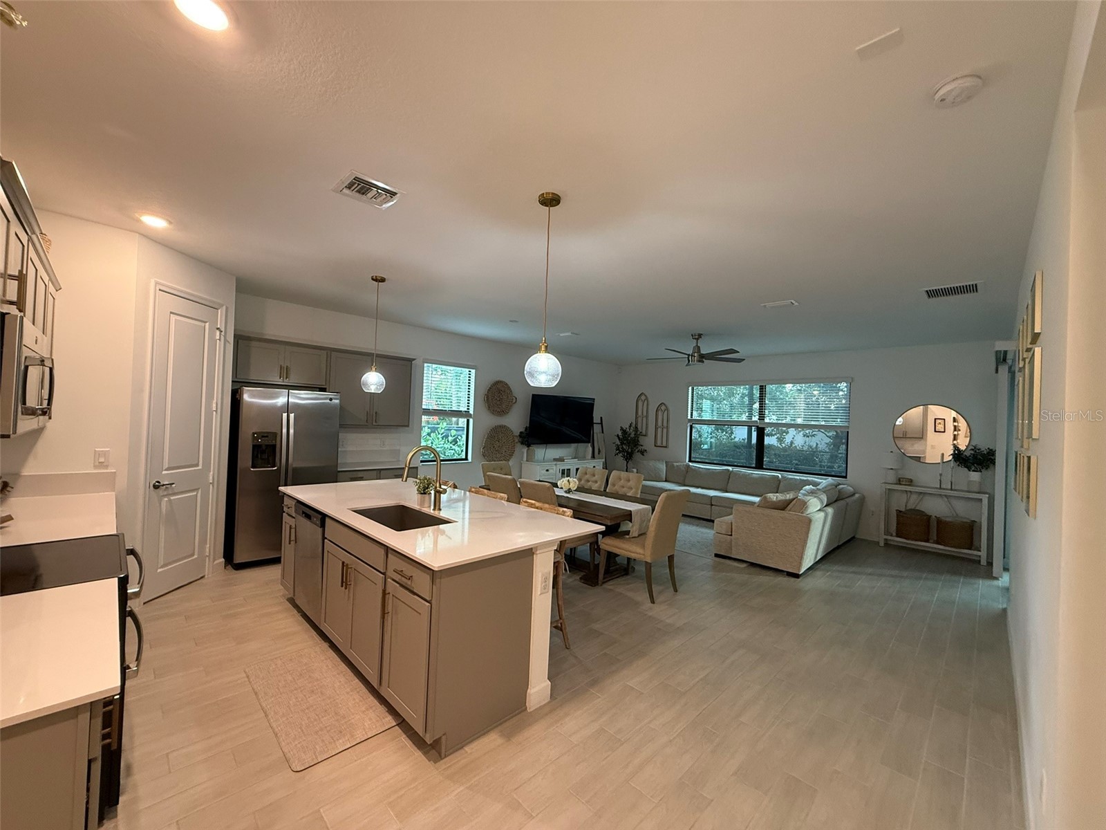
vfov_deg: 85.7
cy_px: 415
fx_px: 447
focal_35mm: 14
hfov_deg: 102.1
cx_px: 553
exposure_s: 1/60
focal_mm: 2.22
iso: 320
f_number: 2.2
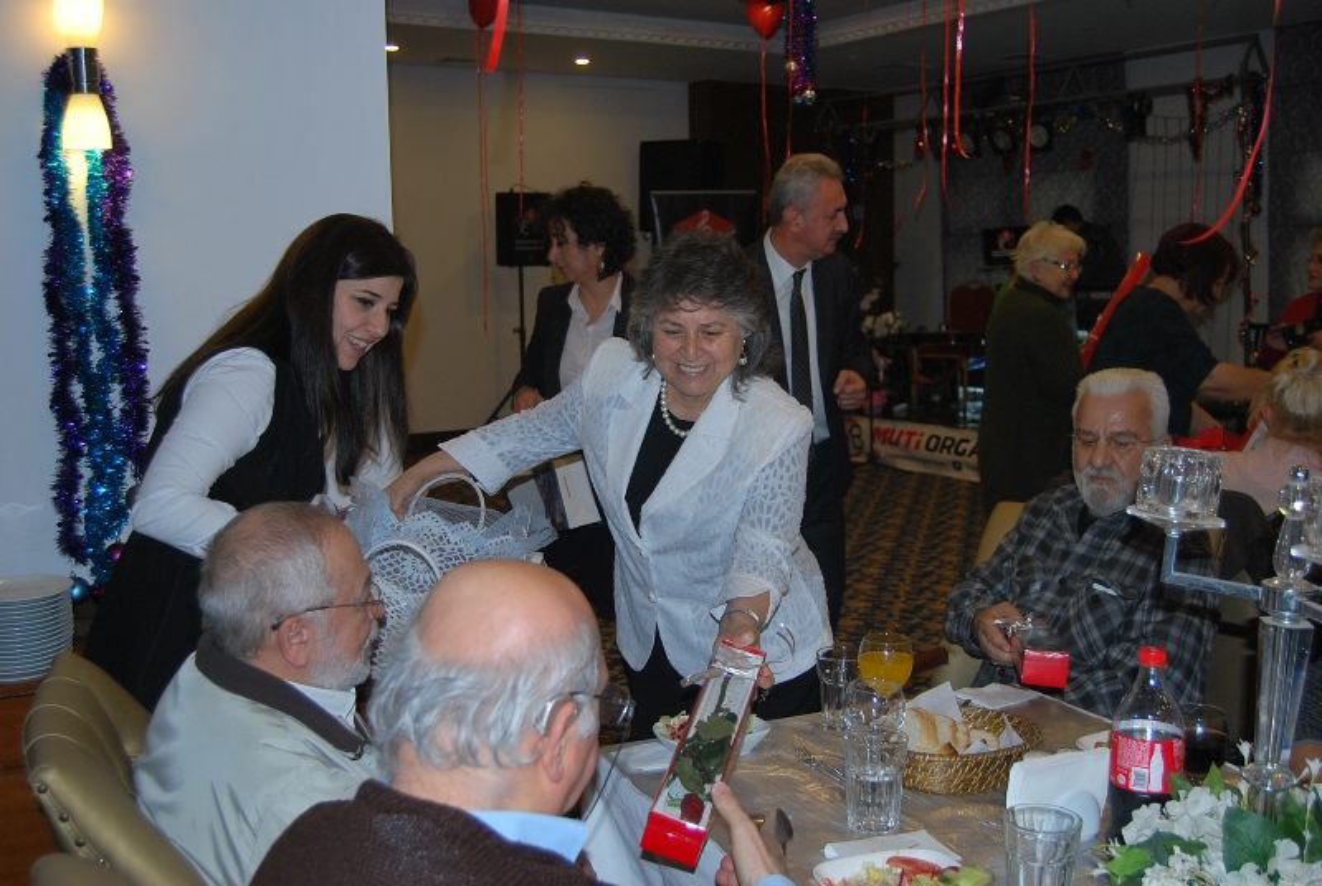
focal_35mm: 39
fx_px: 1434
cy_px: 443
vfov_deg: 34.3
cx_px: 661
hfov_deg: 49.5
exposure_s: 1/60
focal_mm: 26
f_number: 4
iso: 200
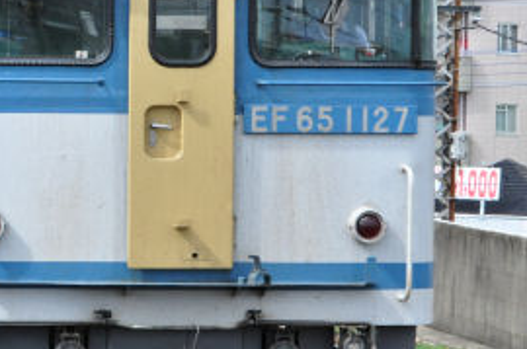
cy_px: 133
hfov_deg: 7.8
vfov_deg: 5.2
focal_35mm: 264
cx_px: 80
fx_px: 3858
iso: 800
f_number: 16
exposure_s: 1/320
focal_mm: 70
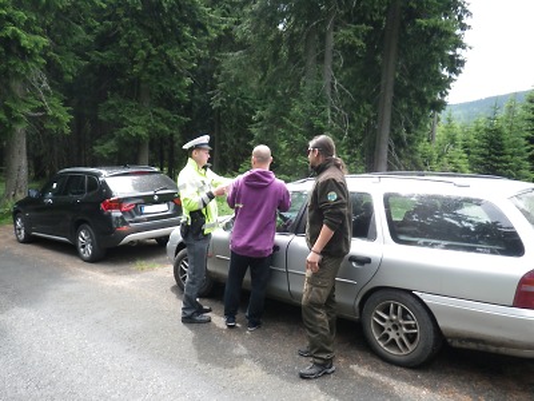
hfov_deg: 63.4
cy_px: 200
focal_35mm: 28
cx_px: 267
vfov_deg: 49.7
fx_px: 432
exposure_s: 1/100
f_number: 3.5
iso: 80
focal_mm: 5
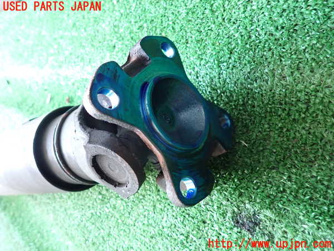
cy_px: 126
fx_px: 241
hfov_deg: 69.4
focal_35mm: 25
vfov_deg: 54.9
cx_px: 167
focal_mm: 4.5
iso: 500
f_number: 2
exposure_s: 1/30
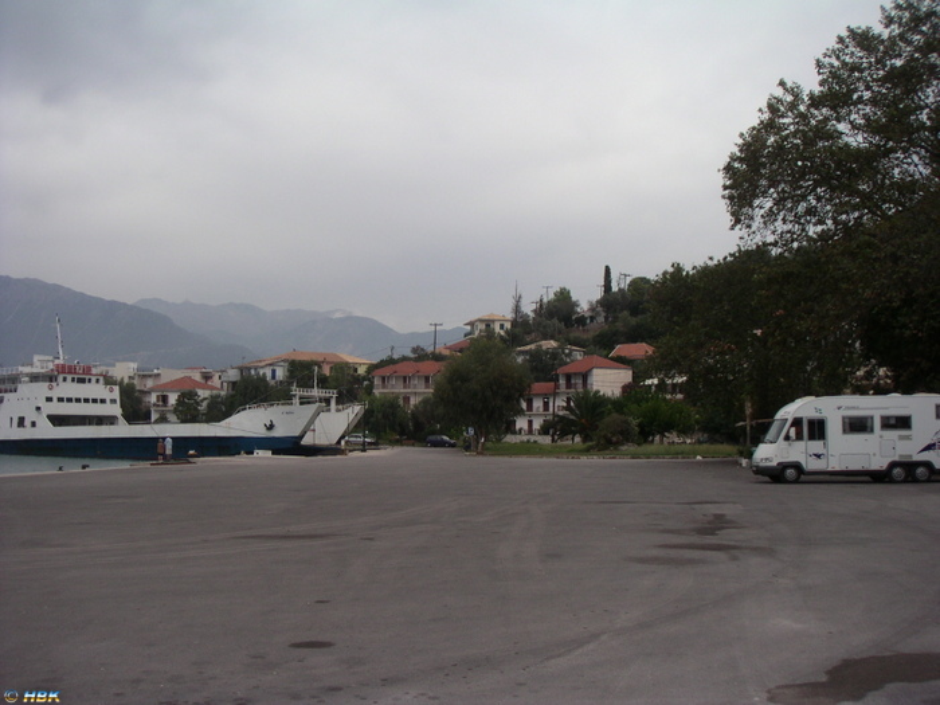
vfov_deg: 37.7
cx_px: 470
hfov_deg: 49.0
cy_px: 352
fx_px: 1032
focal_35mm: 38
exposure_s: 1/600
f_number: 2.8
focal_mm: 6
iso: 50
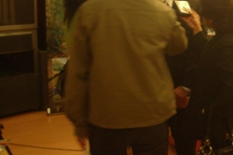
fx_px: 427
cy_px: 54
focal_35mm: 66
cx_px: 200
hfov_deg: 29.5
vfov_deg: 20.6
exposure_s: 1/4
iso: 200
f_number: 2.6
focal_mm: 5.8
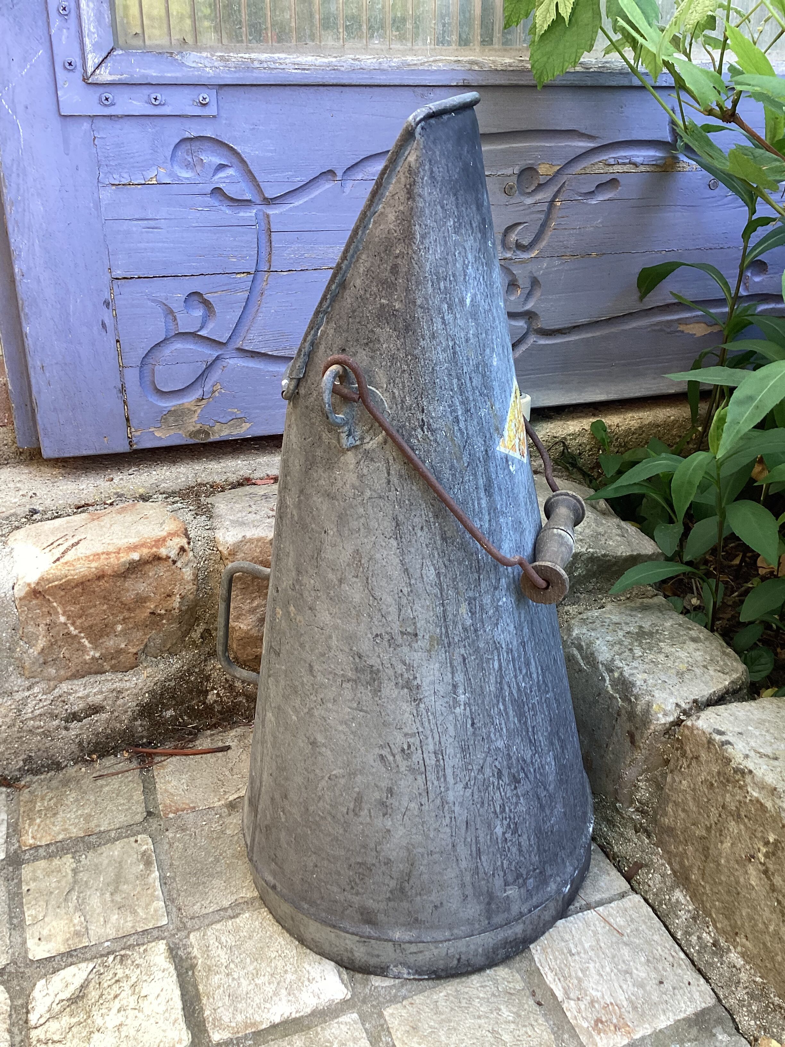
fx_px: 937
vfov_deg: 58.4
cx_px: 392
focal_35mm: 31
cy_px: 524
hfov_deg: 45.4
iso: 64
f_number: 2.4
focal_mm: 3.3
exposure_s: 1/100
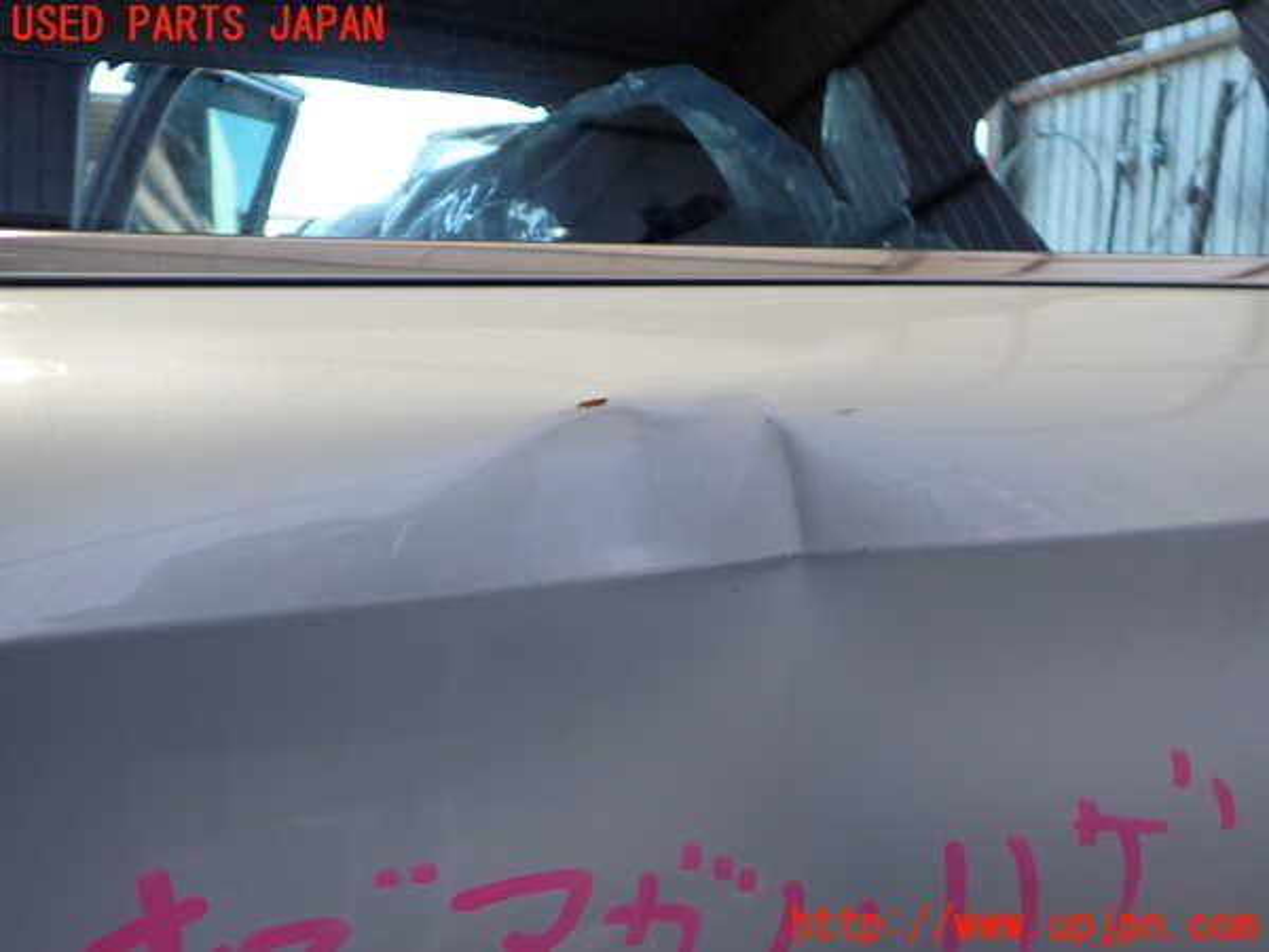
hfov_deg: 60.0
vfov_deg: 46.8
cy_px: 476
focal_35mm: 30
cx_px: 634
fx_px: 1100
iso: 200
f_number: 2.3
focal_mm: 5.4
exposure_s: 1/80
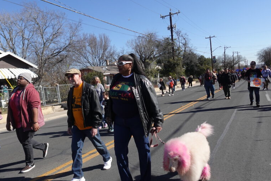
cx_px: 122
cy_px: 98
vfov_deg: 47.9
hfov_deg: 67.2
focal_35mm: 27
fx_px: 203
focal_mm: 7.6
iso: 125
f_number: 2
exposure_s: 1/3200
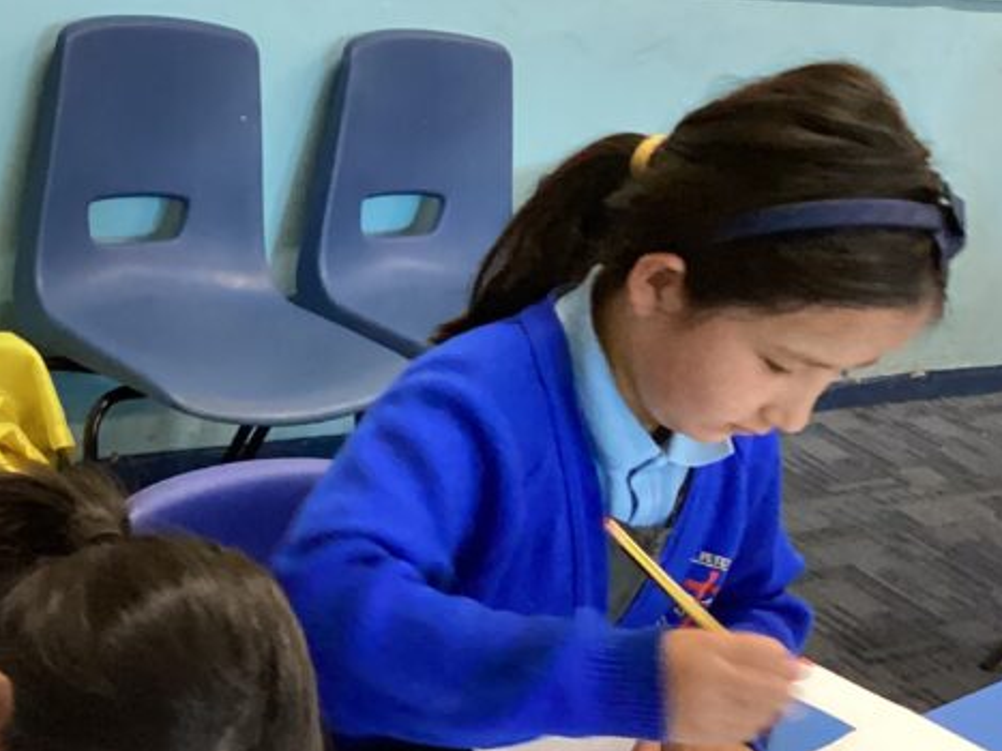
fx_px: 1968
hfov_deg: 27.5
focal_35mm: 68
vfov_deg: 21.5
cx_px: 84
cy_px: 545
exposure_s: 1/50
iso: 160
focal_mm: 3.3
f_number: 2.4
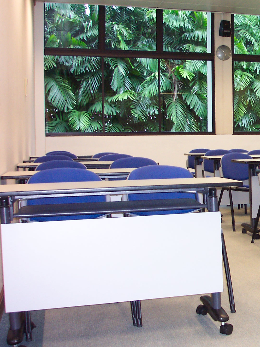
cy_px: 158
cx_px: 284
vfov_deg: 33.8
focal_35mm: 57
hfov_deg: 24.0
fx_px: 571
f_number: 2.8
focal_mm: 7.5
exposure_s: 1/30
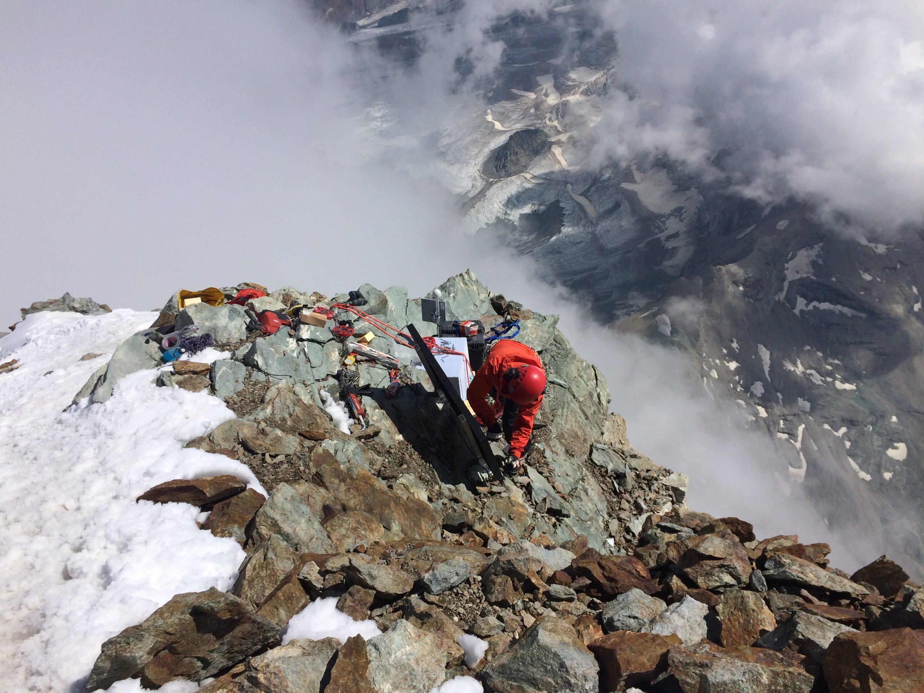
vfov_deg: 48.2
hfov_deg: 61.7
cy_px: 346
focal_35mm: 29
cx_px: 462
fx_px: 774
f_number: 2.2
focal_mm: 4.15
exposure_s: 1/6849
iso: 32
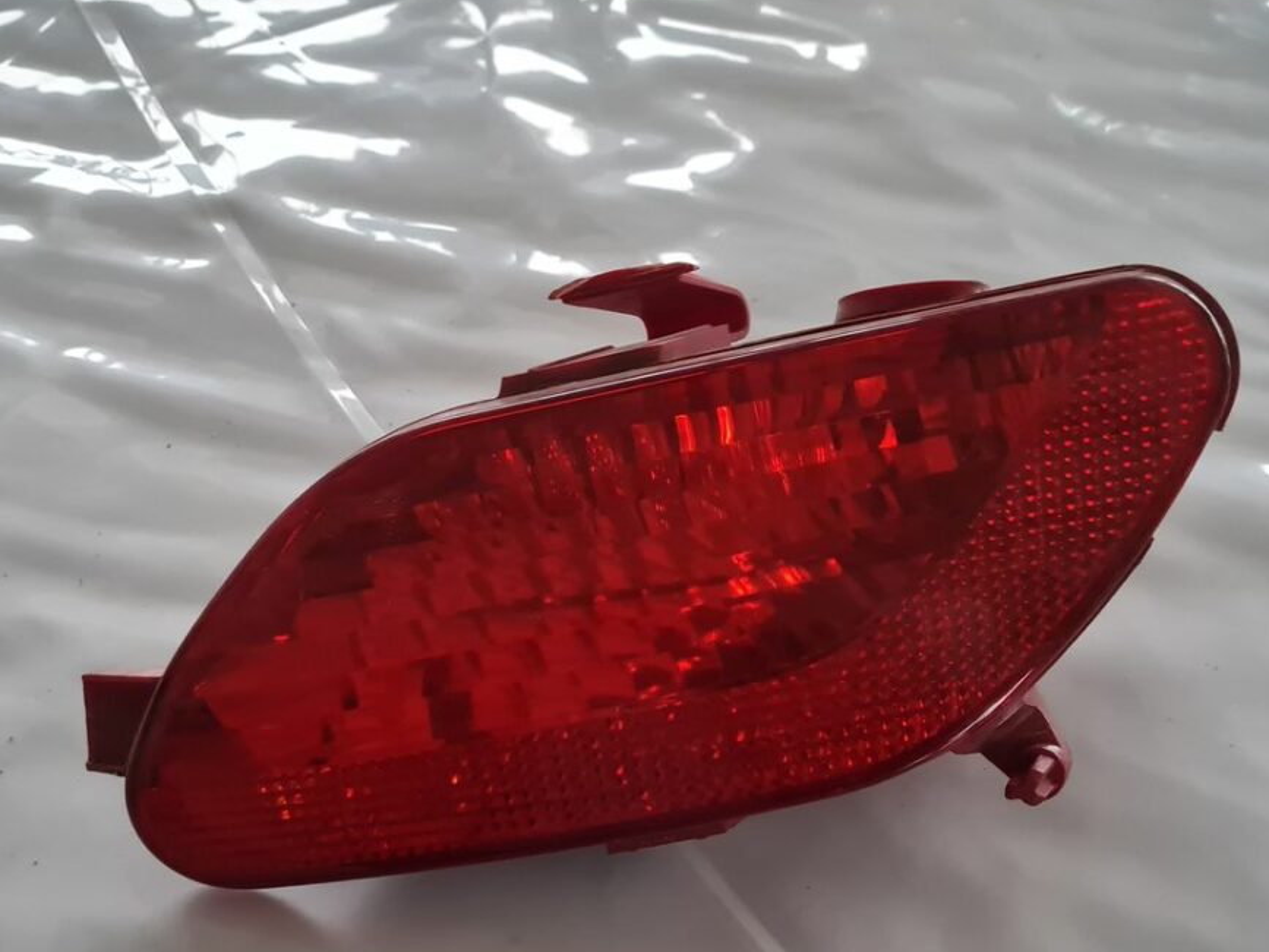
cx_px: 615
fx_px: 1539
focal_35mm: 42
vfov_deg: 34.0
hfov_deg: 44.8
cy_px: 631
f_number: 1.8
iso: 800
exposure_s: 1/50
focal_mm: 5.4
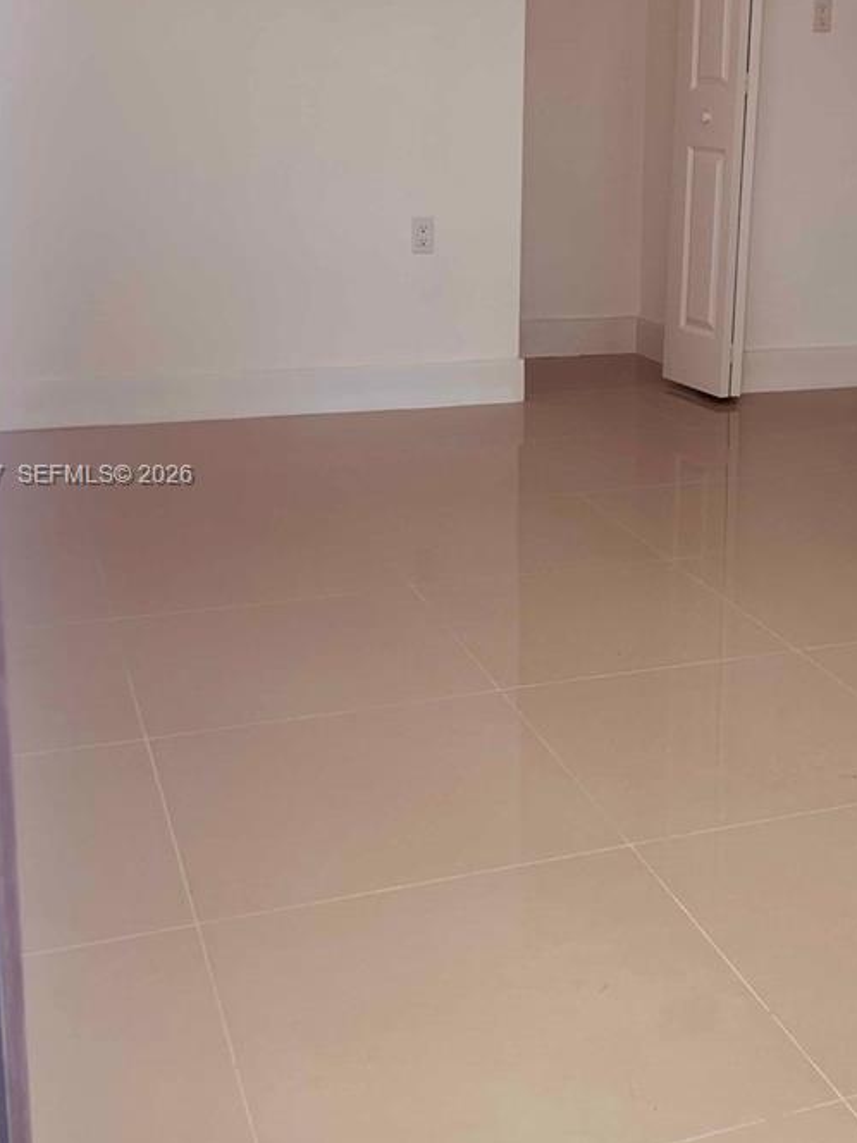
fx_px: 1551
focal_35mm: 47
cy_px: 477
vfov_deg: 40.3
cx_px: 649
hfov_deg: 30.3
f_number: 1.6
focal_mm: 5.1
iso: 40
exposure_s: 1/121
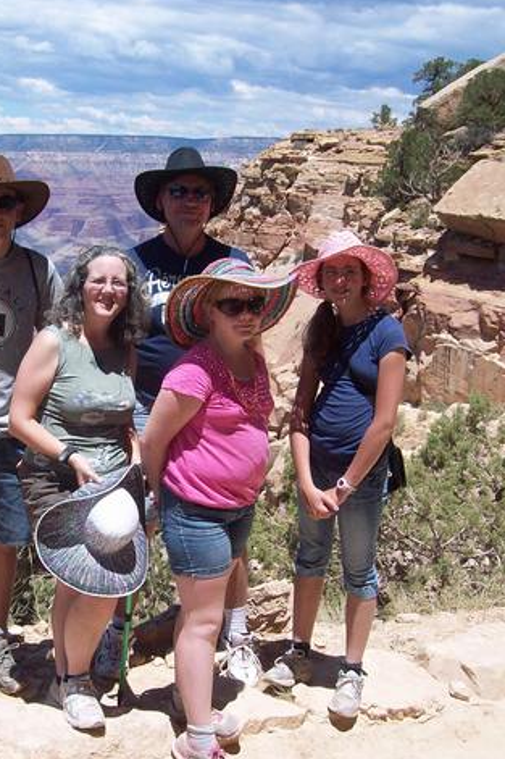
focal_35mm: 51
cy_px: 376
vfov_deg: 38.9
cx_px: 94
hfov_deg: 25.9
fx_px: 1074
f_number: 4.8
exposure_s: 1/536
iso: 80
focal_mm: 6
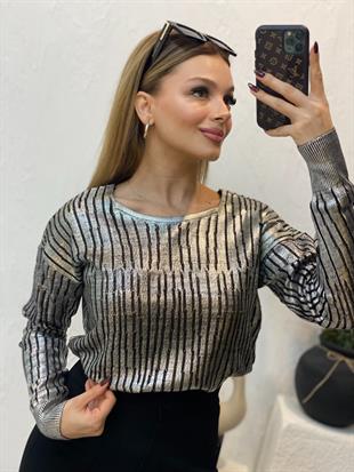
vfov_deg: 36.8
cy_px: 236
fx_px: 709
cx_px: 177
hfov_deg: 28.0
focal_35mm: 52
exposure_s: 1/100
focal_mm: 6
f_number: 2
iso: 100
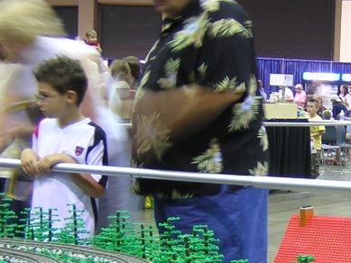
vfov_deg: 13.3
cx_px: 319
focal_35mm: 111
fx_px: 1126
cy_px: 168
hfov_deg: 17.4
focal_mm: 7.1
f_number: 3.2
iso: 104
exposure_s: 1/2.5
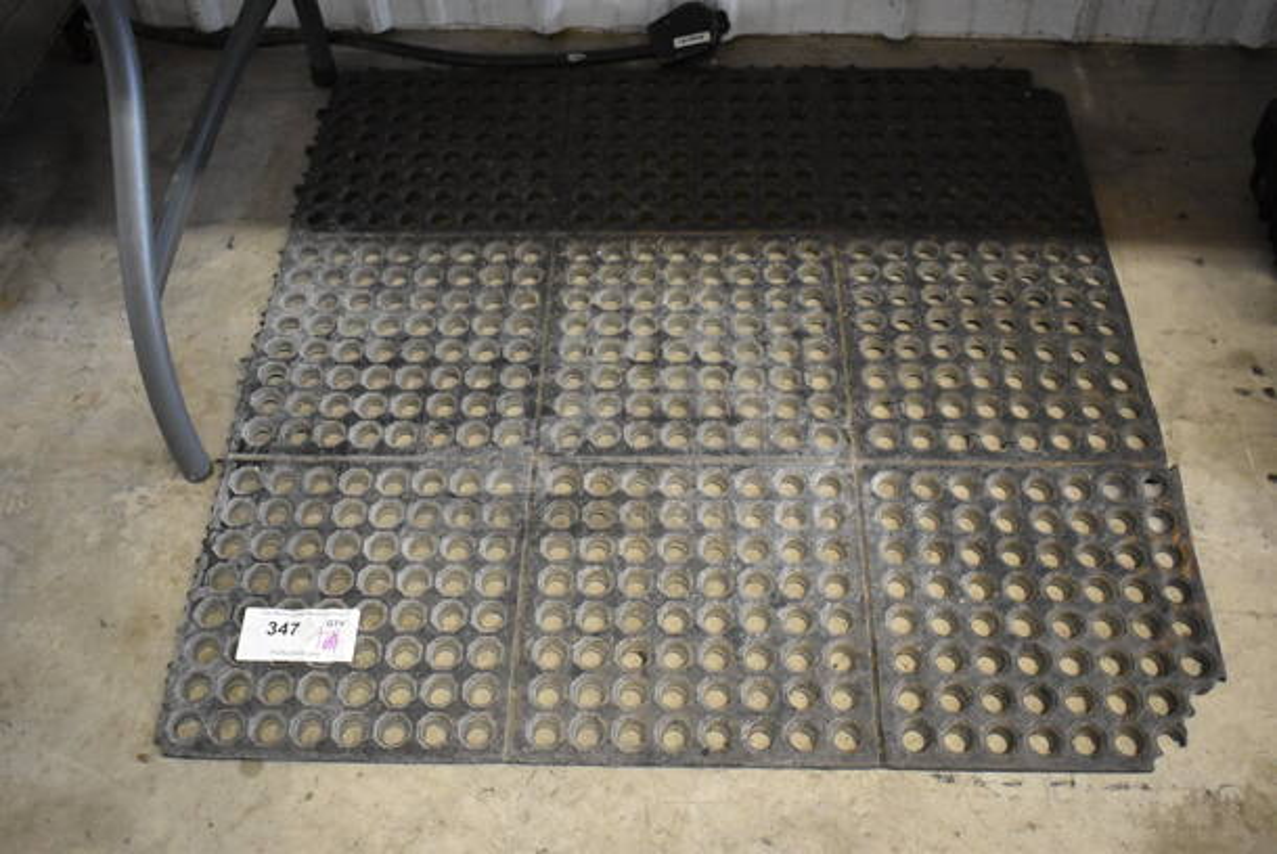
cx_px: 638
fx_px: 1225
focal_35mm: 34
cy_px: 427
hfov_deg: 55.1
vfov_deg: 38.4
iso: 5000
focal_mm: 23
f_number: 3.8
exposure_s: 1/125
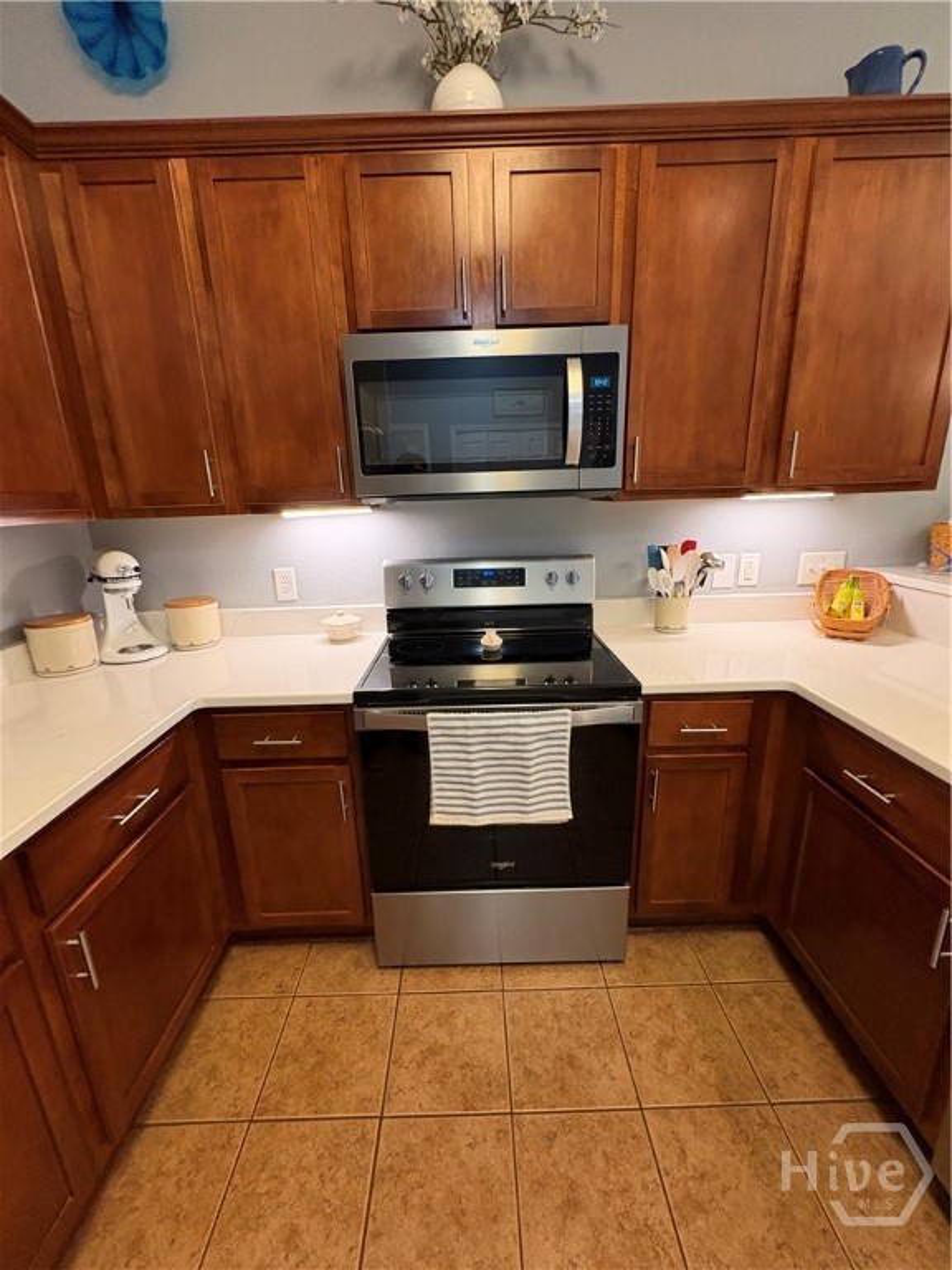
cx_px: 476
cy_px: 635
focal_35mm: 14
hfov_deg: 85.7
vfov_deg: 102.1
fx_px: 513
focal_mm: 2.22
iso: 400
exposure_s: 1/60
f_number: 2.2
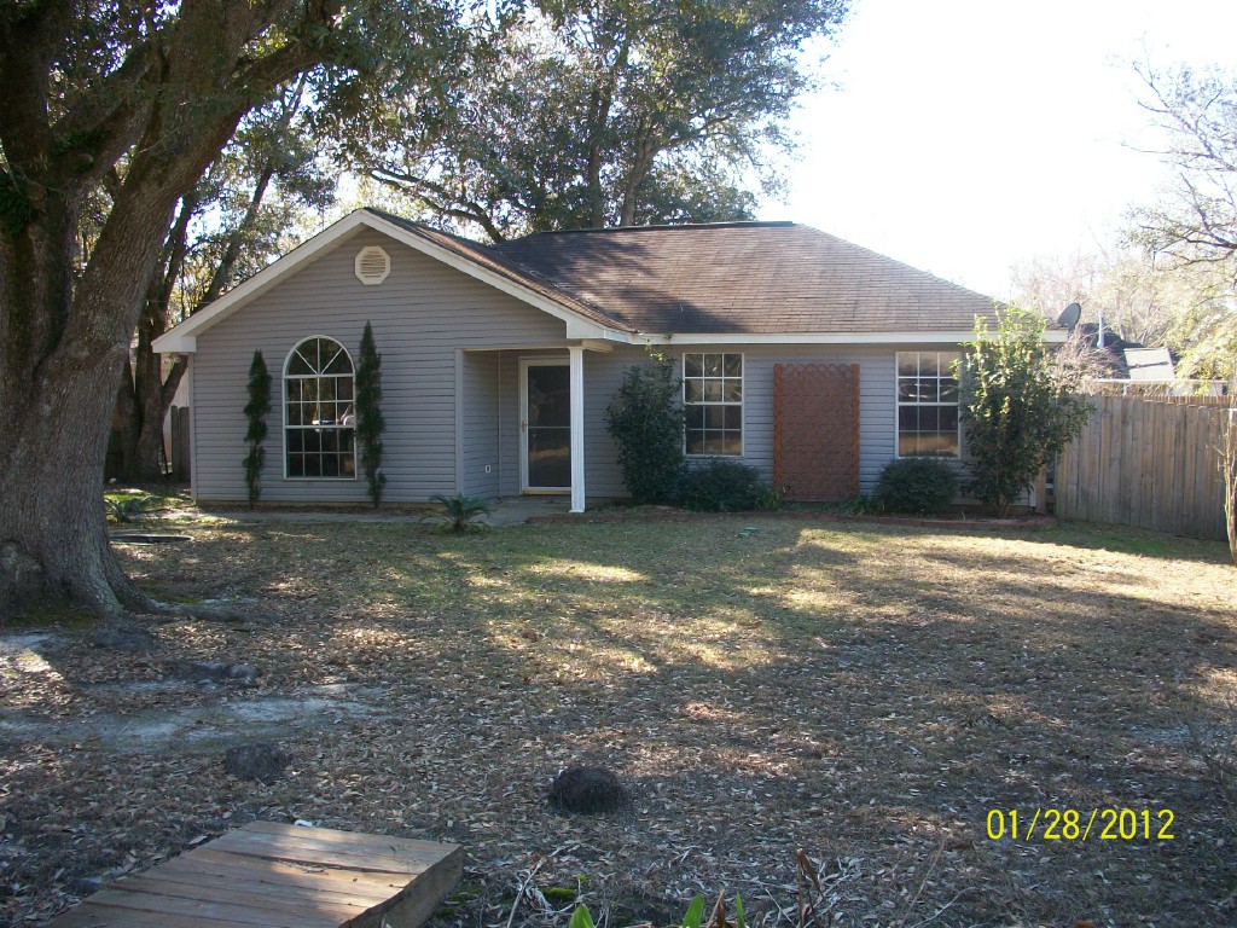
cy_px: 464
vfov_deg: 40.7
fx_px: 1251
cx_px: 618
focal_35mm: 35
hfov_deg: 52.6
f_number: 3.1
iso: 80
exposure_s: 1/125
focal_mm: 6.3
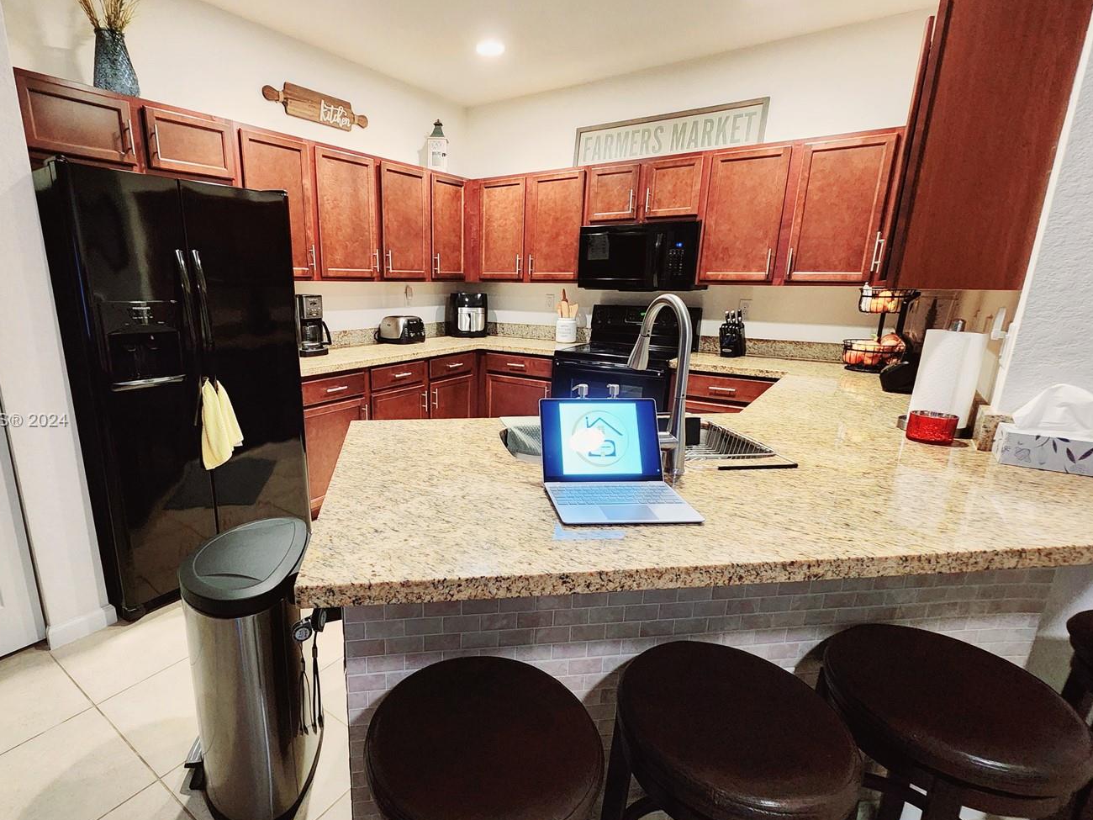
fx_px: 505
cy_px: 421
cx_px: 471
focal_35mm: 16
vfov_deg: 78.1
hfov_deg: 93.9
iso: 640
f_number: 2.2
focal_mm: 2.2
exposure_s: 1/24
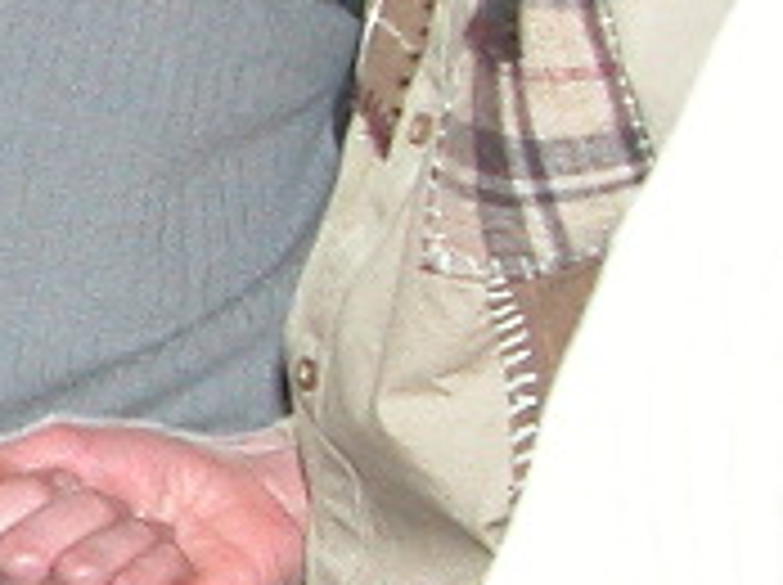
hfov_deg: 6.4
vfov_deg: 5.2
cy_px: 428
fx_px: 6483
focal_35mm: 287
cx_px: -1485
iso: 200
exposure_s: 1/60
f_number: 2.9
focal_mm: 10
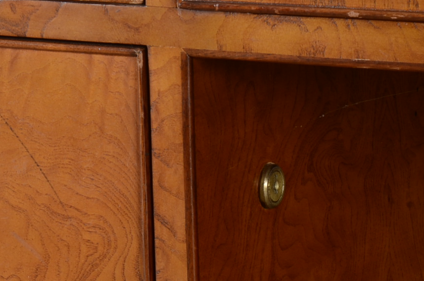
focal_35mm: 302
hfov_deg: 6.8
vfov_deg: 4.5
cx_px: 173
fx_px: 3548
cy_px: 130
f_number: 14
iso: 125
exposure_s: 1/100
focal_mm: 70
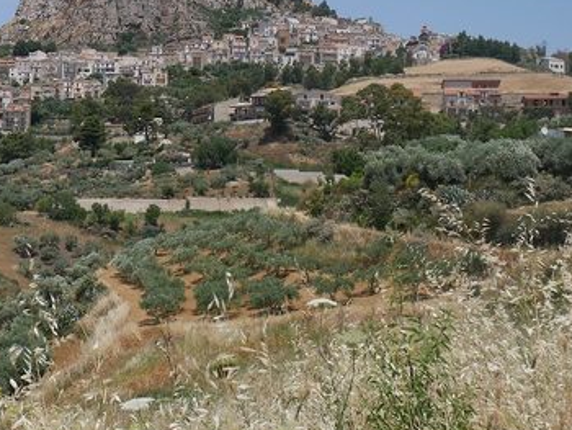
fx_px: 1191
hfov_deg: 26.4
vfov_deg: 20.3
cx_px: 100
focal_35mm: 72
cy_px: 113
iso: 200
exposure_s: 1/500
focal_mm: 21
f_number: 9
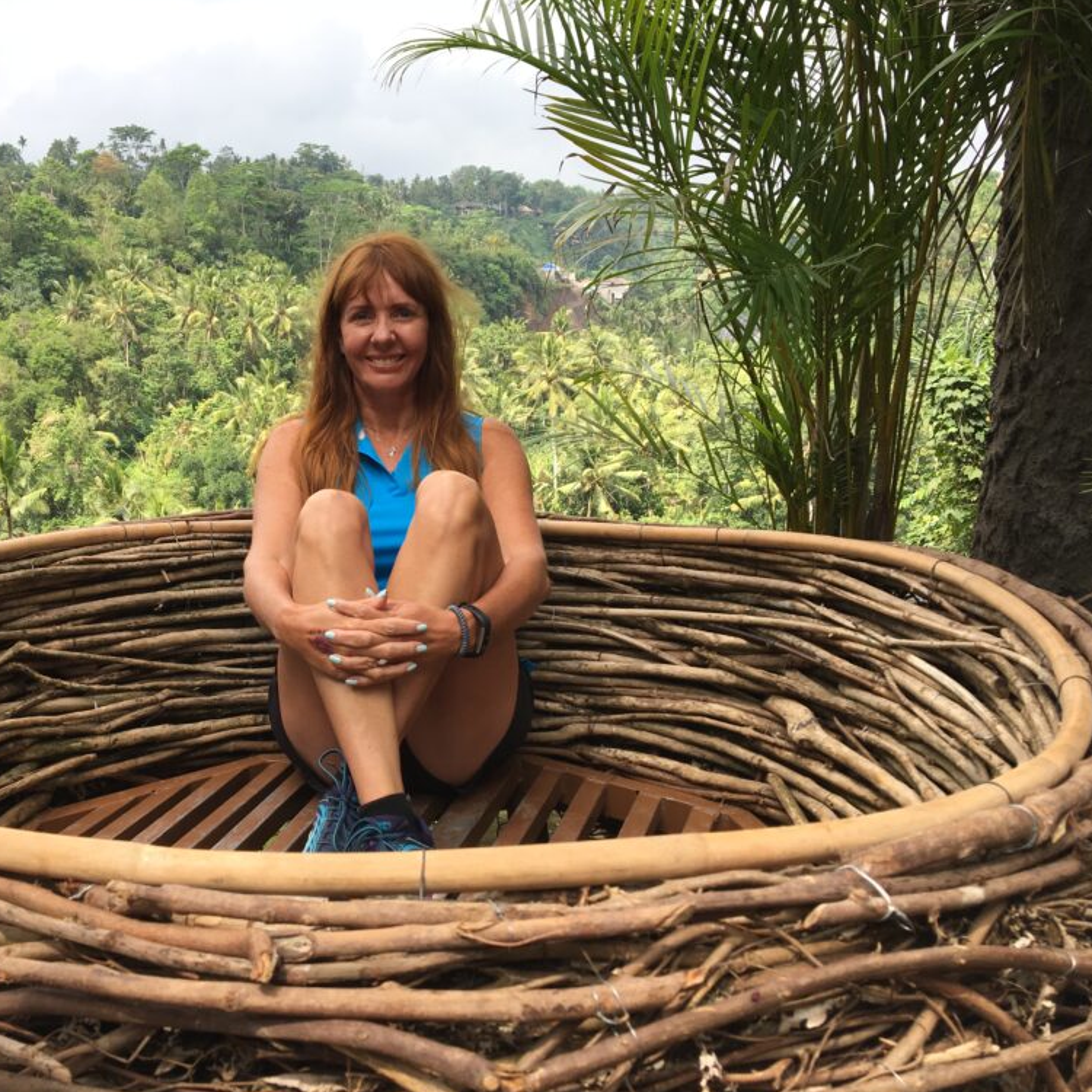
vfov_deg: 47.2
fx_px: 1249
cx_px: 380
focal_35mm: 35
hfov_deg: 46.6
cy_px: 546
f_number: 2.2
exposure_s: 1/561
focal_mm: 4.15
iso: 25
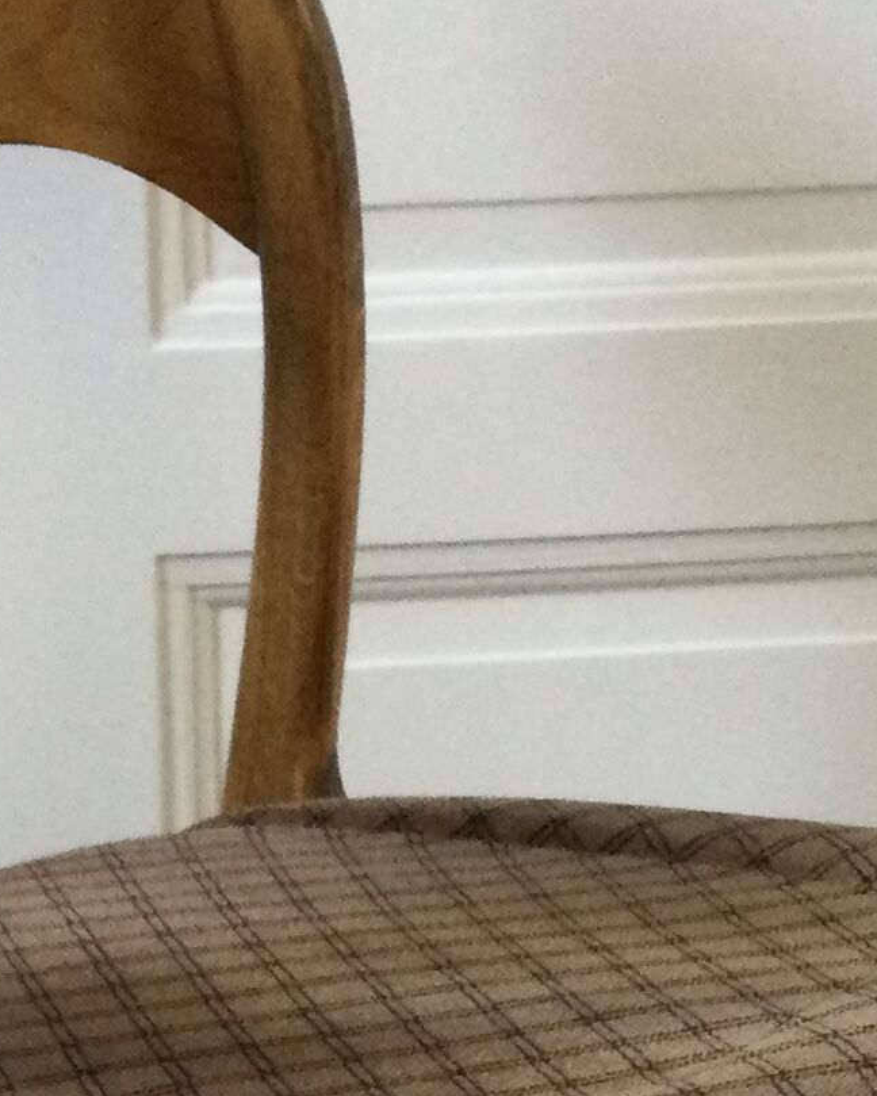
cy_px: 1326
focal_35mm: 122
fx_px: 3958
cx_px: 131
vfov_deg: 15.2
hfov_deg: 12.6
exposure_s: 1/33
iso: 160
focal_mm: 3.3
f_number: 2.4
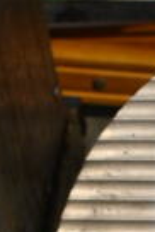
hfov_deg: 5.5
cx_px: 368
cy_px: 420
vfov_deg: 8.2
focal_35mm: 242
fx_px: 1559
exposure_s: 1/40
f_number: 4
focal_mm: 24
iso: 1000
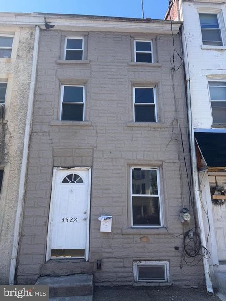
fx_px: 209
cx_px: 113
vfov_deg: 71.6
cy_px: 150
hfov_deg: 56.8
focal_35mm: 24
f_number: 1.78
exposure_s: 1/1855
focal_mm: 6.76
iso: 80
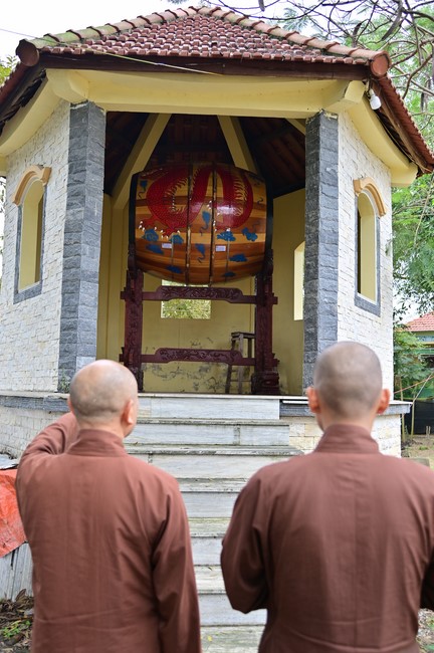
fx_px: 634
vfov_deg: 54.5
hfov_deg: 37.8
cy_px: 326
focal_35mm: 35
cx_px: 217
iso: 125
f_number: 4
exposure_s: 1/200
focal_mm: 35
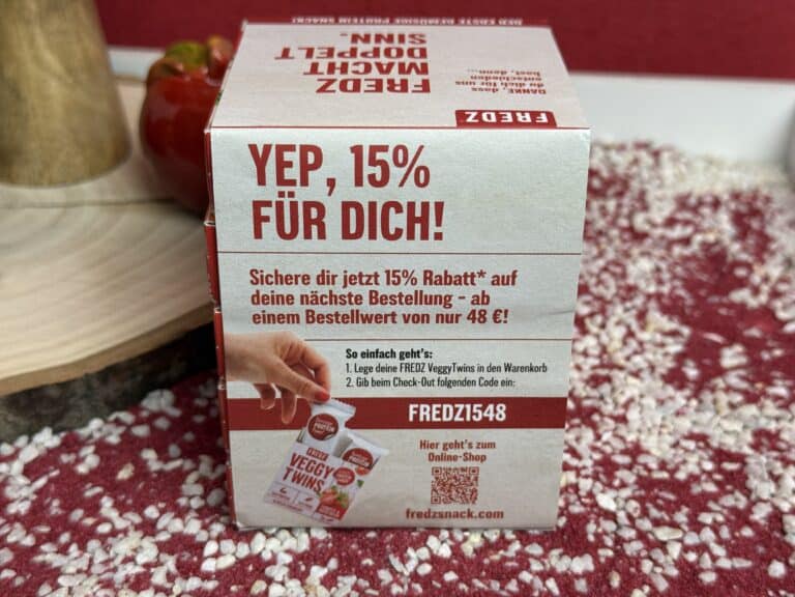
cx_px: 398
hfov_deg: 39.7
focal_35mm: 48
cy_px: 298
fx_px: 1102
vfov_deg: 30.3
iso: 80
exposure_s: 1/100
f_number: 1.78
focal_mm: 6.76
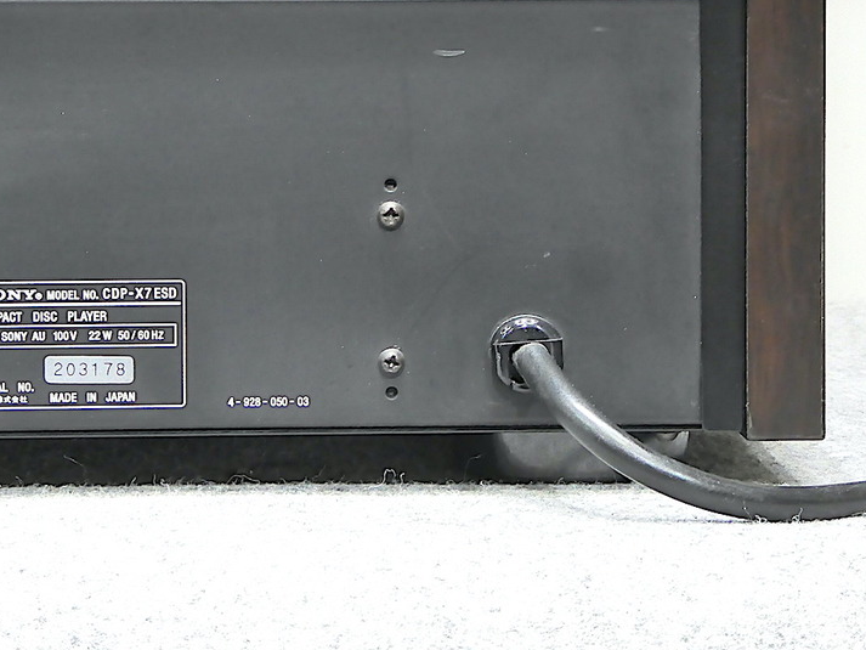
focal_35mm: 132
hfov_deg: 14.9
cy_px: 222
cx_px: 285
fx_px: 3303
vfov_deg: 11.2
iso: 1600
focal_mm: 17.5
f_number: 6.3
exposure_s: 1/20
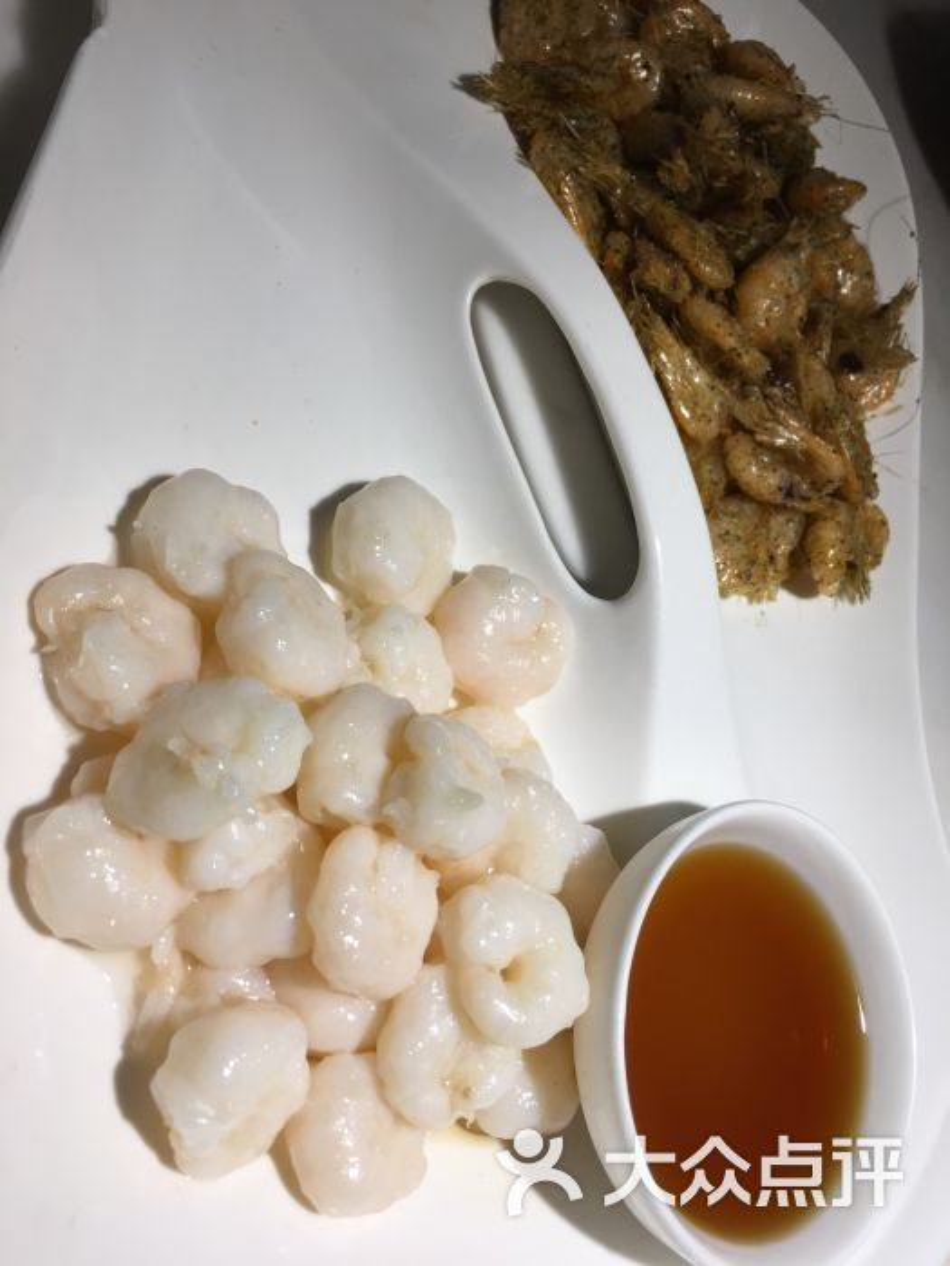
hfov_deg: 48.2
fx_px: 1061
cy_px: 633
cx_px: 475
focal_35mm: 29
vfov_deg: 61.7
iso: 40
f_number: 2.2
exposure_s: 1/100
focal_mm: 4.15
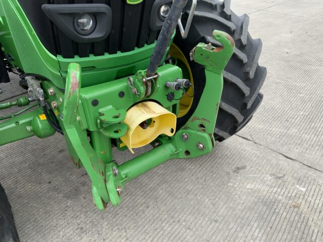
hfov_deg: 61.7
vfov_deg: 48.2
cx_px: 162
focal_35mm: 29
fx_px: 271
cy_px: 121
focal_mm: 3
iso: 25
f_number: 1.8
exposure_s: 1/122
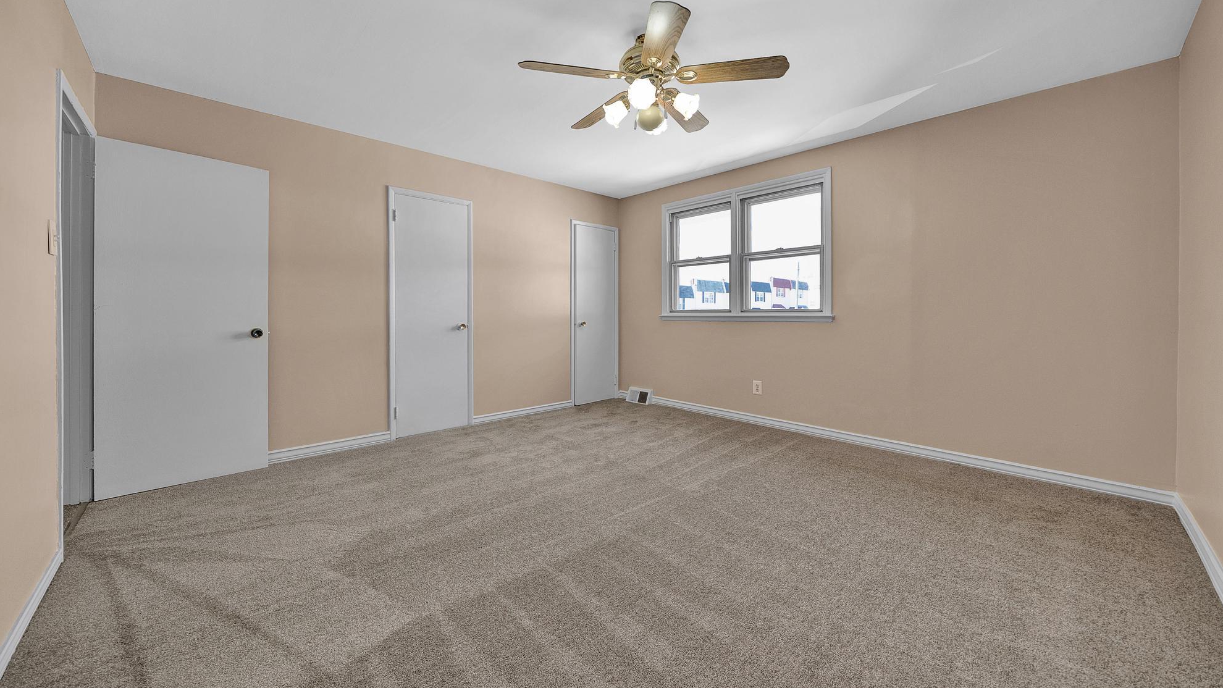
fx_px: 422
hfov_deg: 110.8
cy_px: 316
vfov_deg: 78.3
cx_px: 622
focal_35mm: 13
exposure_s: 1/20
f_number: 5.6
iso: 320
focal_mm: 12
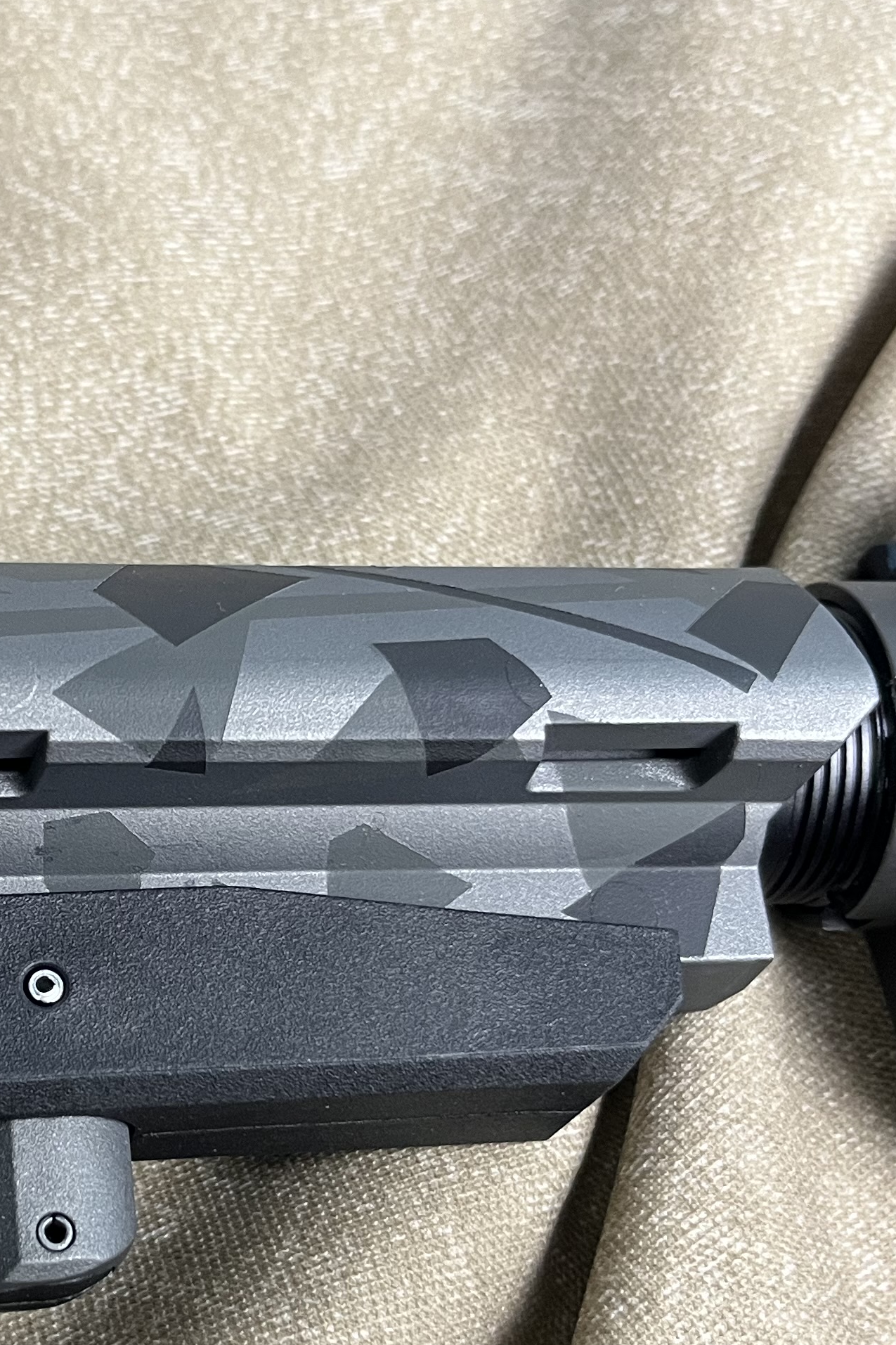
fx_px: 2128
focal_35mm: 57
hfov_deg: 23.2
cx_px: 93
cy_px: 922
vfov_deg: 34.7
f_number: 1.6
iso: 250
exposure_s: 1/60
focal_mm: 5.1
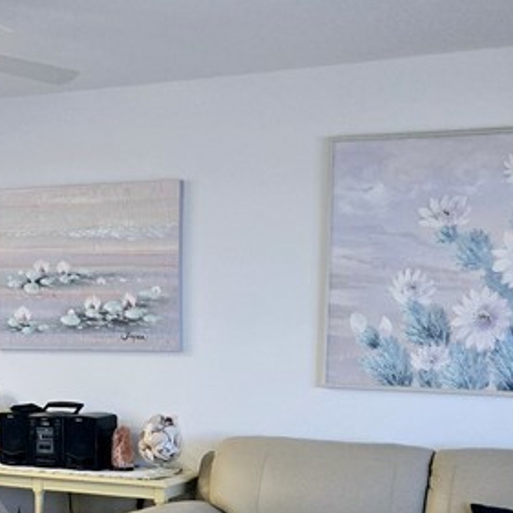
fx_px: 1241
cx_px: 120
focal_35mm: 74
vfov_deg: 23.1
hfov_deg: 23.1
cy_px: 402
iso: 200
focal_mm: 5.4
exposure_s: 1/120
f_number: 1.8
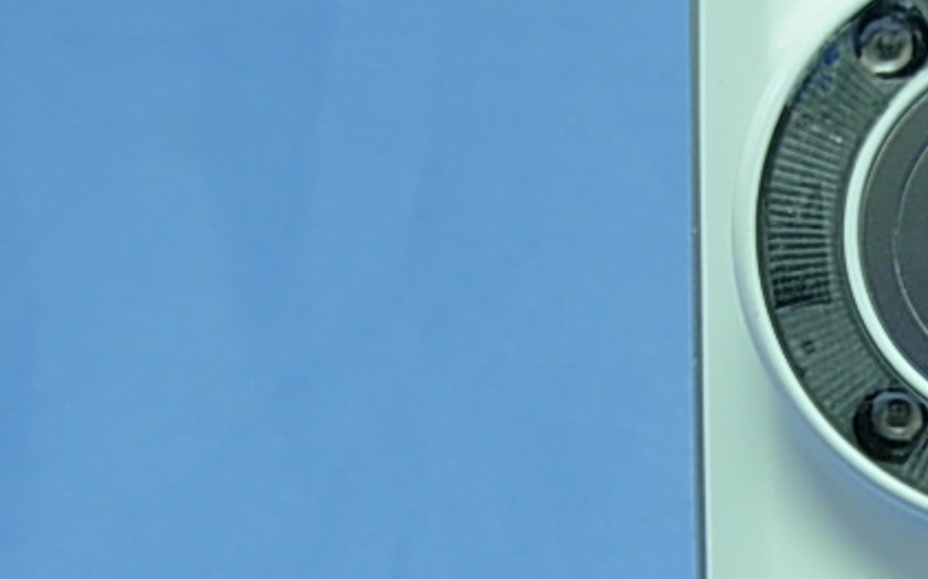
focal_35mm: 98
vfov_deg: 13.2
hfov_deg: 20.1
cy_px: 531
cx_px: 1073
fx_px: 2478
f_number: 2.9
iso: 79
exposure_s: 1/13
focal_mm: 6.3
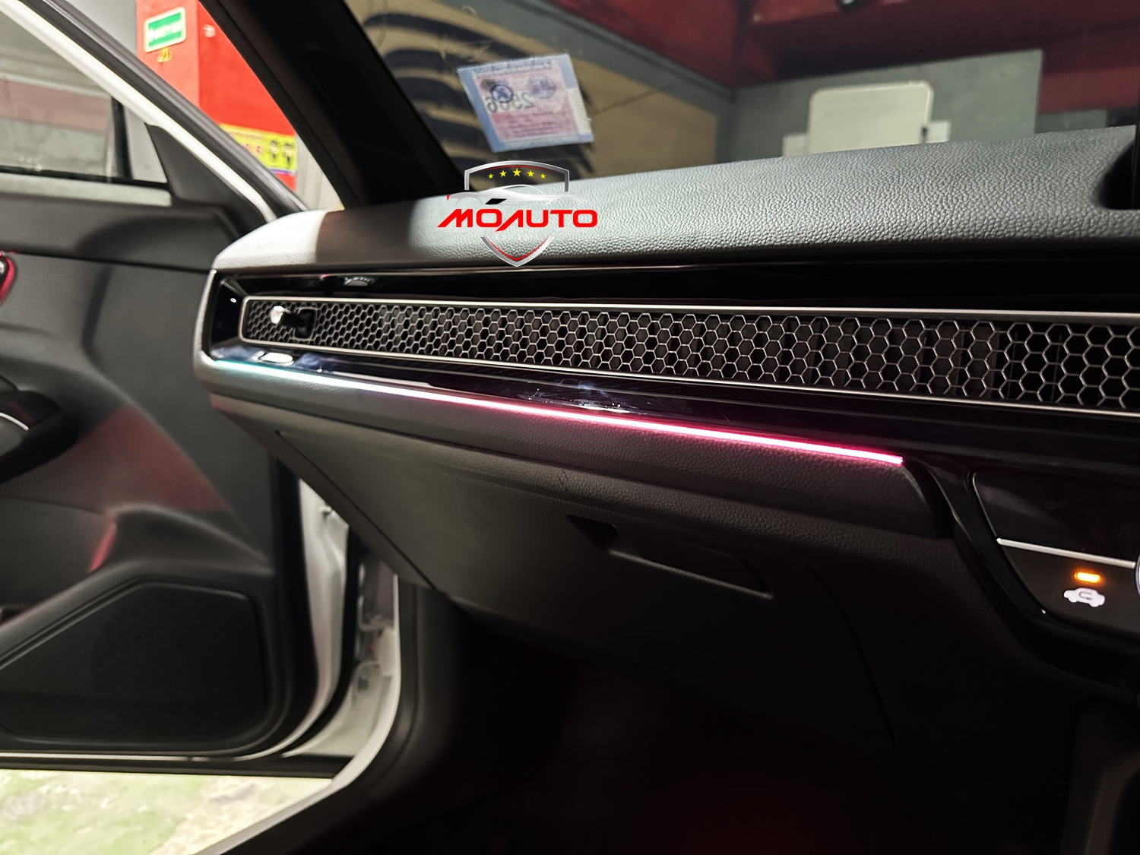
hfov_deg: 71.6
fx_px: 790
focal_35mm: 24
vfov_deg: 56.8
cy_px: 428
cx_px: 570
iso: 1000
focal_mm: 6.86
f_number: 1.78
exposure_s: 1/33
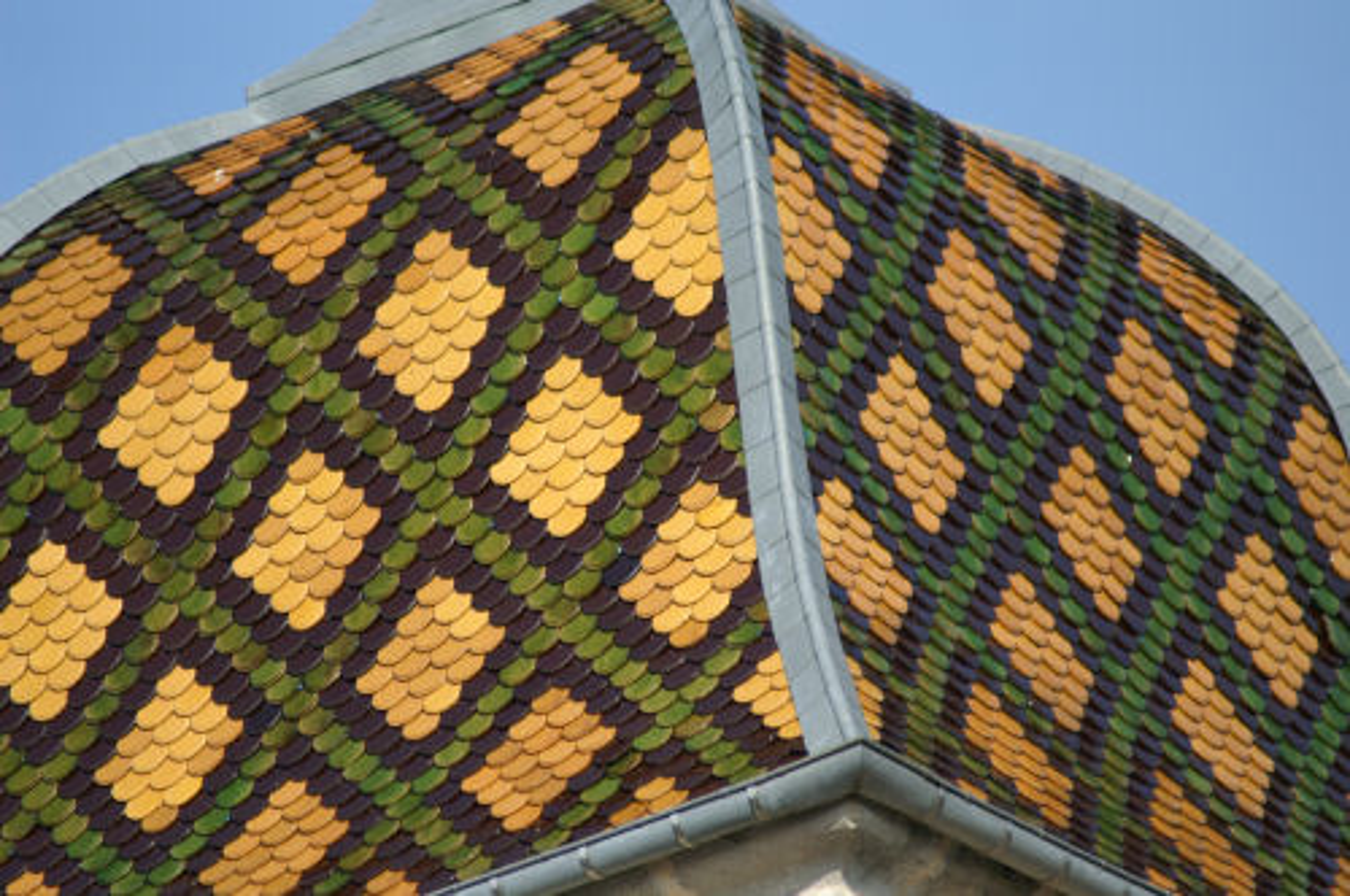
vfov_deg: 3.0
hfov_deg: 4.6
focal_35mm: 450
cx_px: 675
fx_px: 16853
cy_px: 448
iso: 125
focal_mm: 300
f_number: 5.6
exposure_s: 1/500
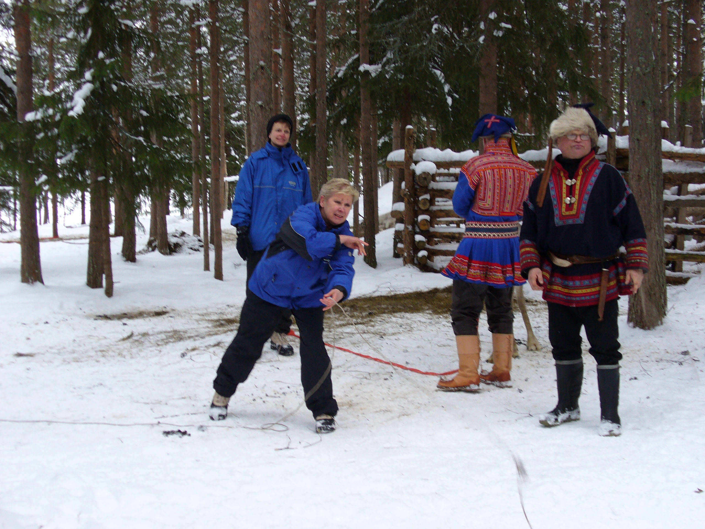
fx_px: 1222
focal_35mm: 60
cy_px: 264
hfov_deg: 32.2
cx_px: 352
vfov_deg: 24.4
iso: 100
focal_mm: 9.9
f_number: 3.1
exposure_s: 1/60
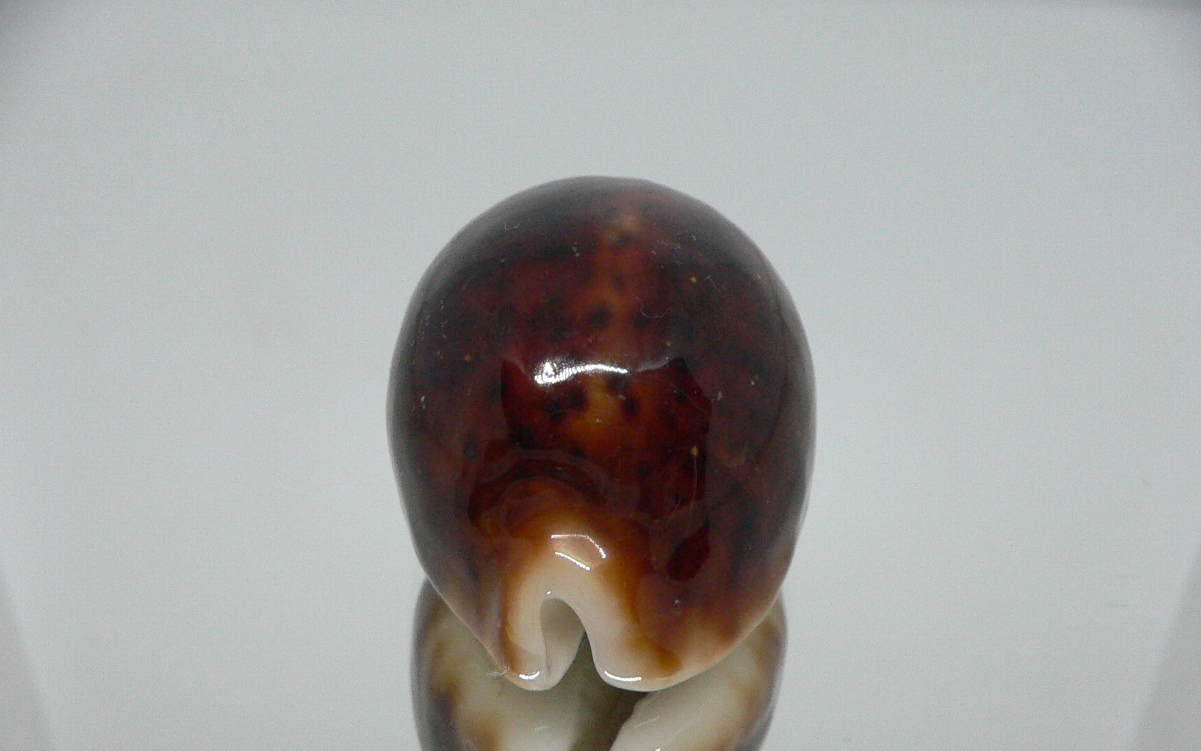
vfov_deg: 33.5
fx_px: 1244
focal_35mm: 38
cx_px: 597
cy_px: 455
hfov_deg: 51.5
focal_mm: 4.6
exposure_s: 1/50
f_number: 2.8
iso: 200
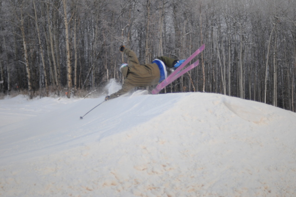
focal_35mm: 75
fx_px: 616
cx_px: 148
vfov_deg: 18.1
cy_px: 98
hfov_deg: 27.0
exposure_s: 1/8000
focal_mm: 50
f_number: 1.4
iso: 450
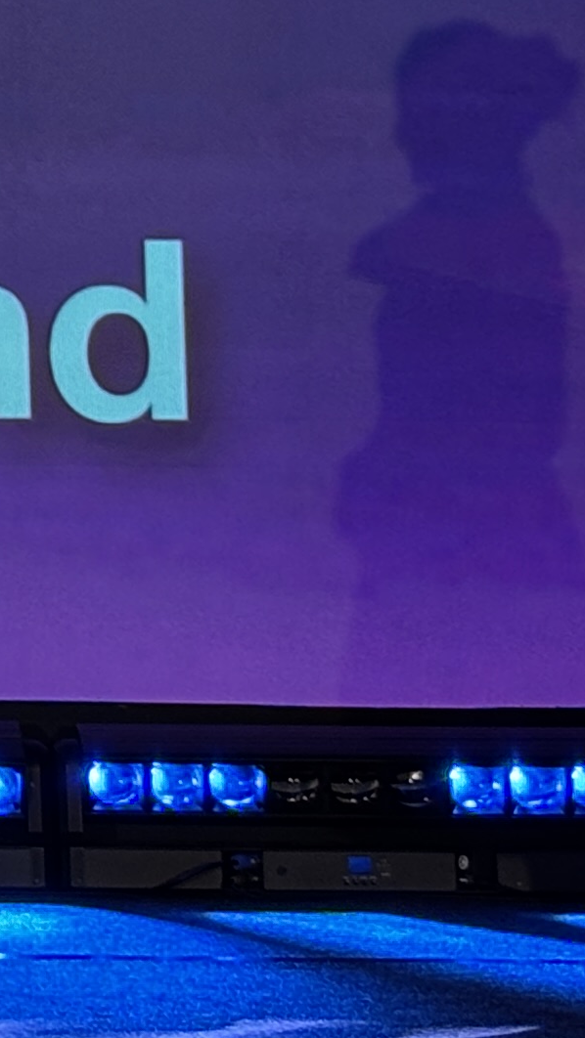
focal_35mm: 215
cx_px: -1099
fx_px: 5924
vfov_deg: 9.8
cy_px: -372
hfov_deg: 5.4
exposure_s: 1/80
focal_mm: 5.96
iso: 50
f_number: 1.6
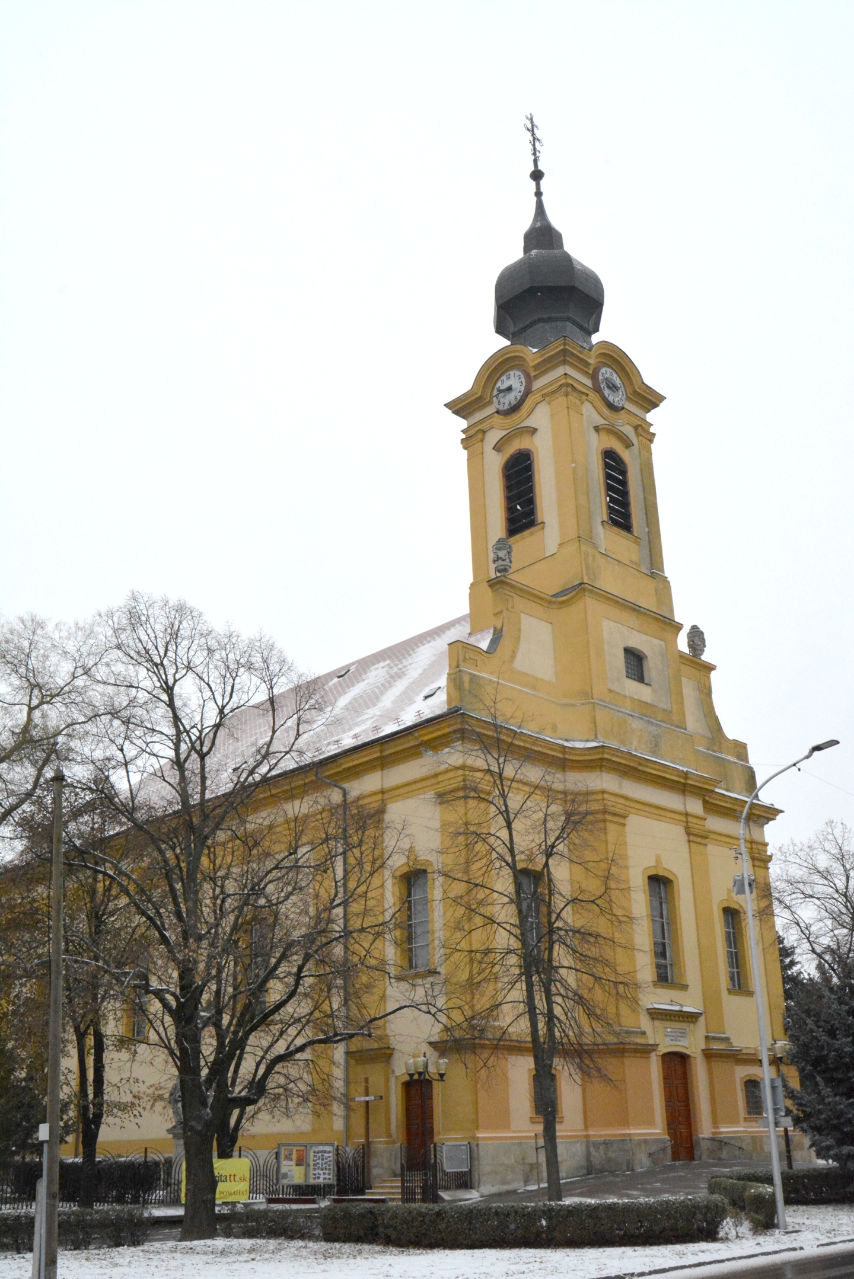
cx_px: 427
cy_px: 640
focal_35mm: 34
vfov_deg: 55.1
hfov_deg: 38.4
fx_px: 1227
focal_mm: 23
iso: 3200
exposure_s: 1/1000
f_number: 16
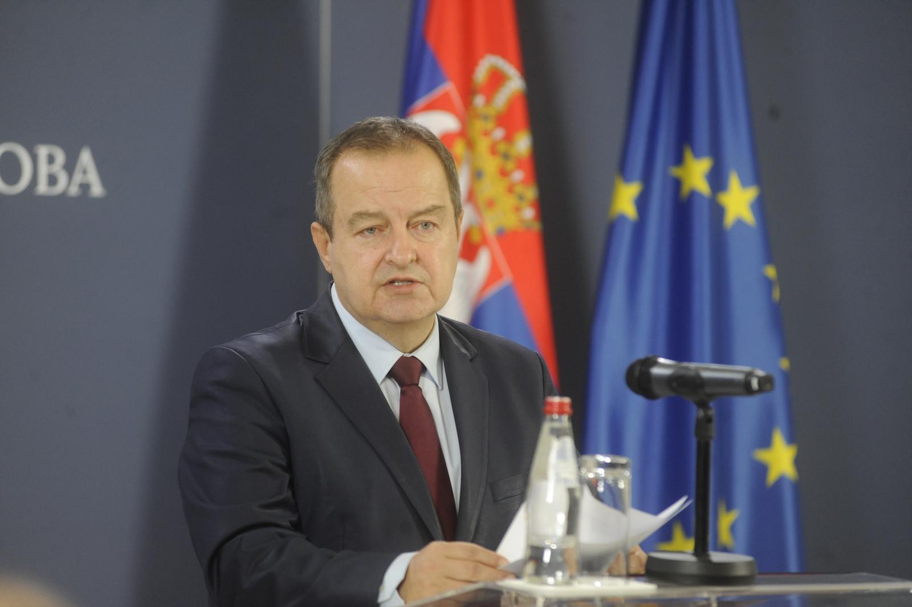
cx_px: 456
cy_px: 304
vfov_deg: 7.4
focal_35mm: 185
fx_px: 4683
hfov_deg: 11.1
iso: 2000
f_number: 4
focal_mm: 185
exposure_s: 1/320
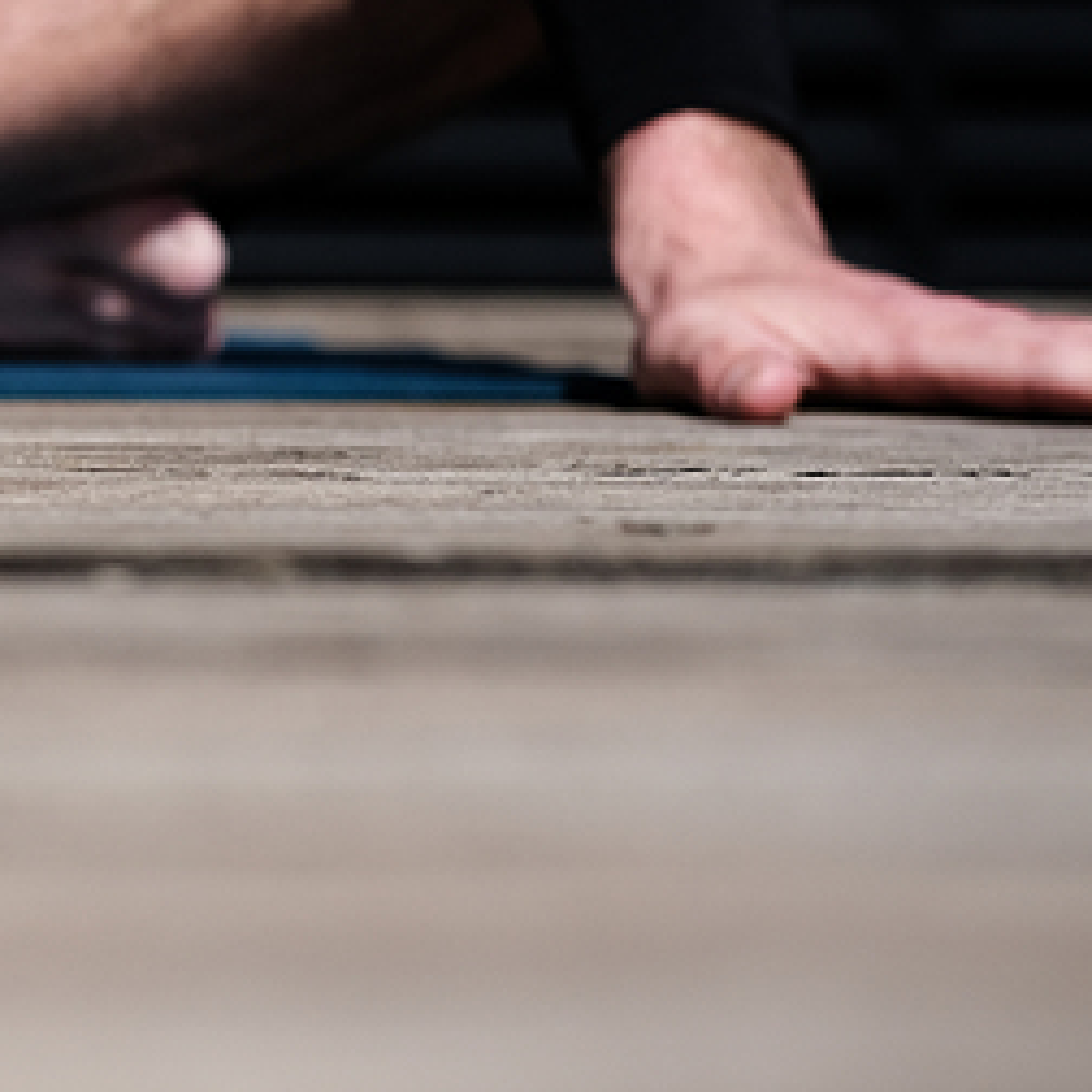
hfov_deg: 10.9
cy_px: -61
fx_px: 5532
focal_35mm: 155
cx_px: -505
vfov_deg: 11.1
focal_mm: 35
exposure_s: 1/4000
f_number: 3.6
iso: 200
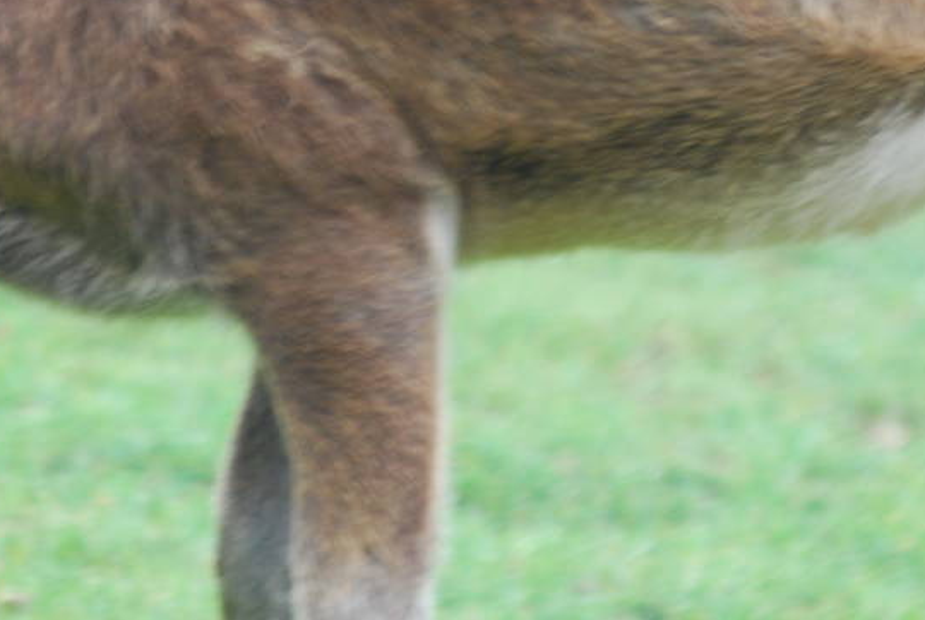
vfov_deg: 1.3
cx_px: 444
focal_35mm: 1066
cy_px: 290
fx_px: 27435
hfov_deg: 1.9
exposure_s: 1/80
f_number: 5.3
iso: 400
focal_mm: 240
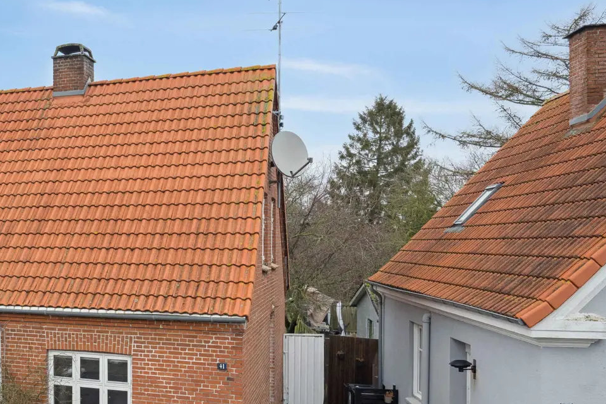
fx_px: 673
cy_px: 309
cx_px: 42
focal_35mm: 40
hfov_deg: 43.5
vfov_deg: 32.7
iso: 400
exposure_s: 1/50
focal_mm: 20
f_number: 6.3
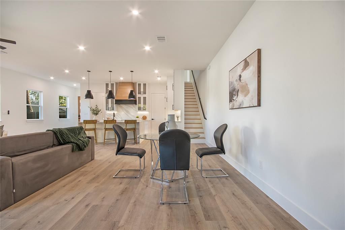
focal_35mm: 15
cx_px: 172
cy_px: 115
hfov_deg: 100.4
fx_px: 144
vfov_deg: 77.3
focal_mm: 10
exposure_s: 1/2.5
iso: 100
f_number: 11
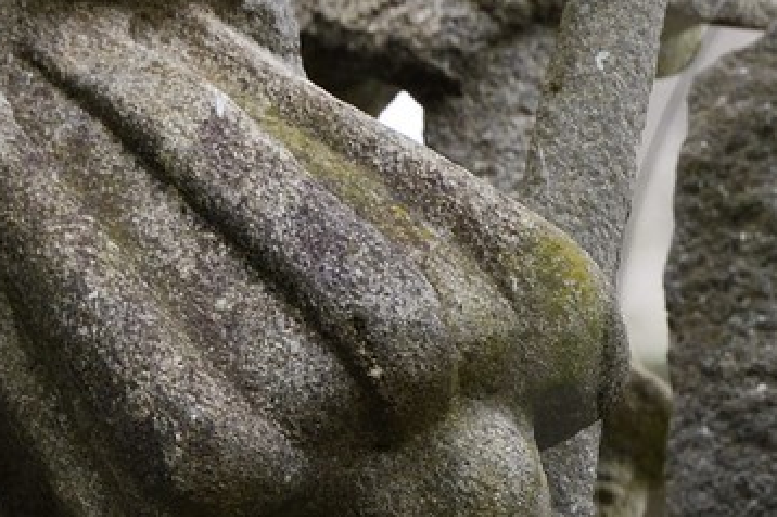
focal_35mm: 894
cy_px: 441
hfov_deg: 2.3
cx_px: 1396
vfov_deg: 1.5
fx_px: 19277
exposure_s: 1/400
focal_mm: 200
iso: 400
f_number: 9
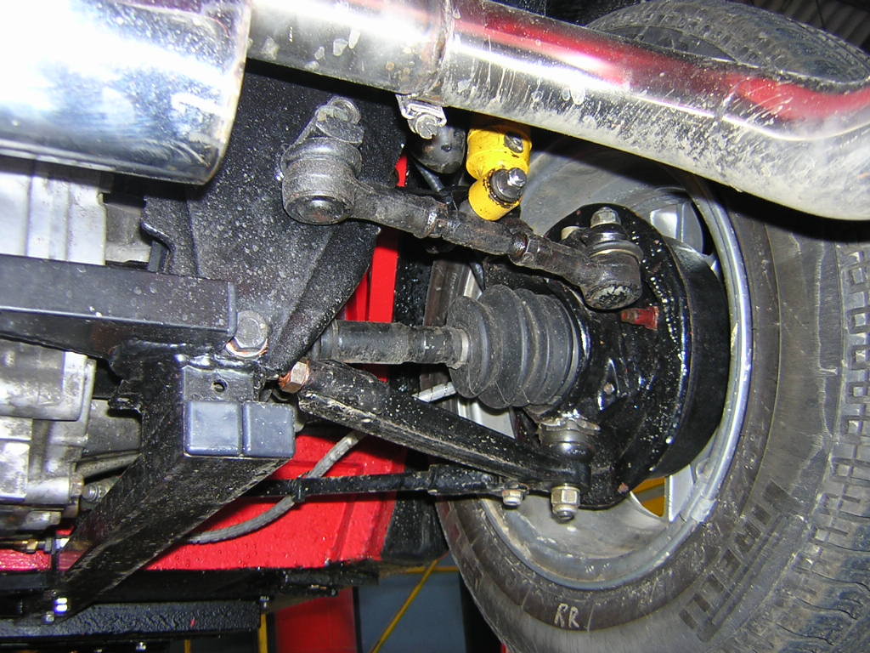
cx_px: 435
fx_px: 905
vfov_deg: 39.7
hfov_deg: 51.4
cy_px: 326
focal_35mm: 36
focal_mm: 4.7
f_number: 2.6
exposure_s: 1/60.1
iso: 100
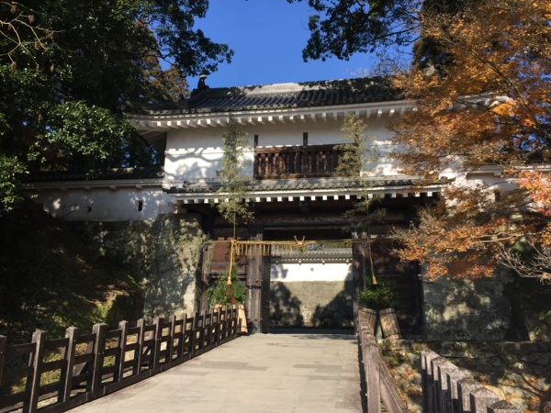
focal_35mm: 29
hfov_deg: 61.7
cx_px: 276
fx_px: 462
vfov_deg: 48.2
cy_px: 206
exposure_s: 1/1799
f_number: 2.2
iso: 32
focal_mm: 4.15
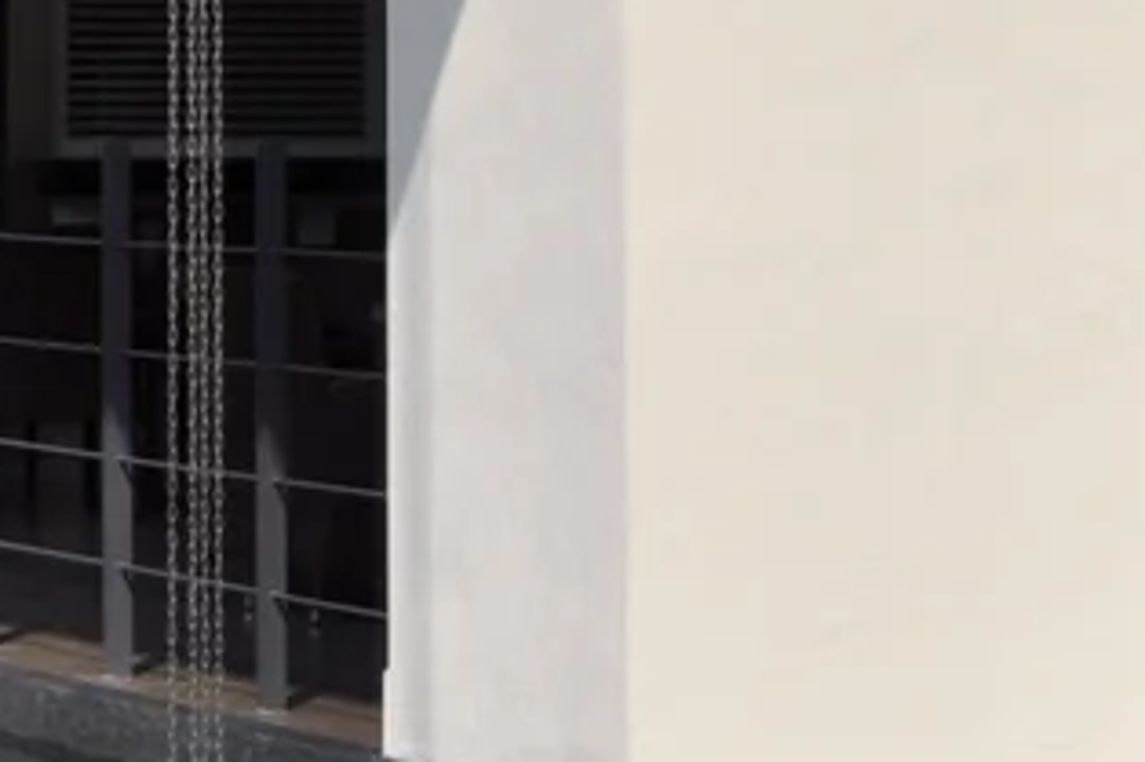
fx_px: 7281
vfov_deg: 6.0
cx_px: 1229
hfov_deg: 8.9
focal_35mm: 229
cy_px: -13
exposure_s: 1/500
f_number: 11
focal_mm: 25
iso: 200
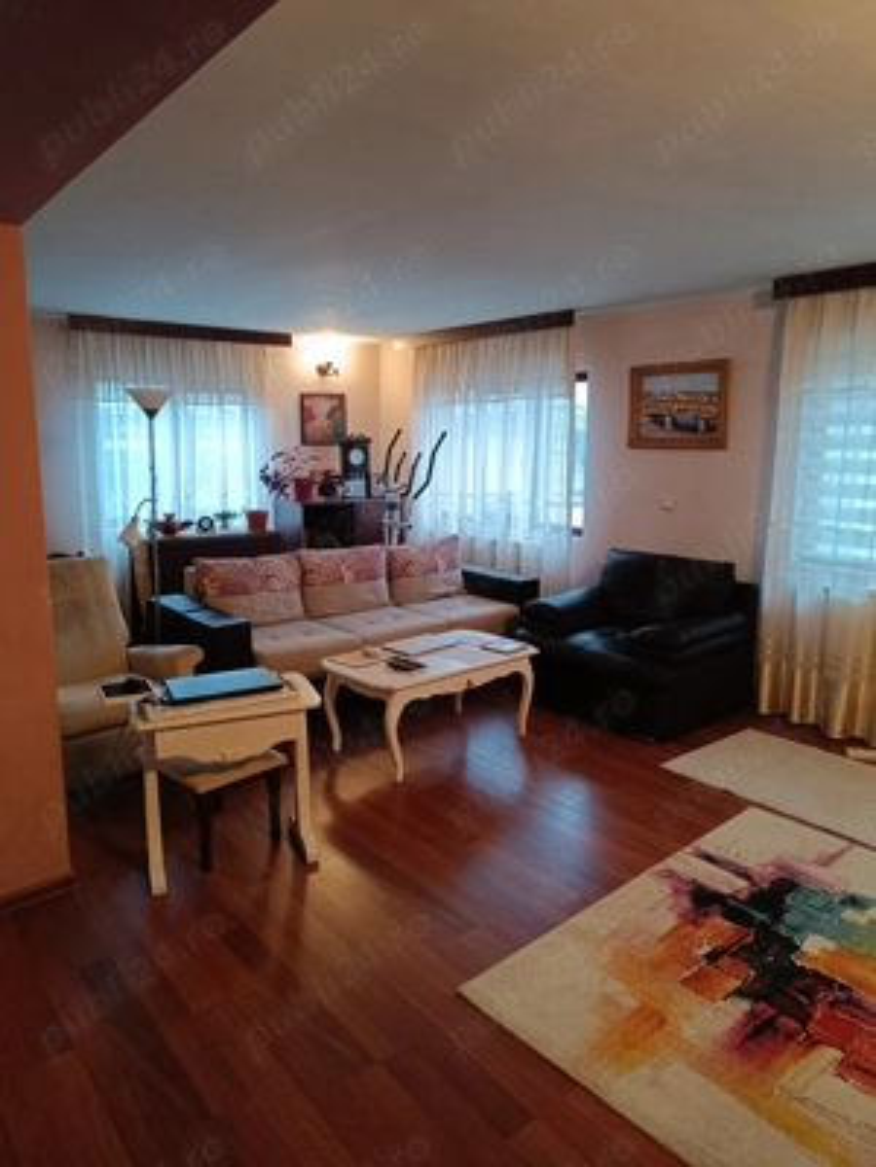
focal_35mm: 24
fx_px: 810
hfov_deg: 56.8
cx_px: 438
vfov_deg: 71.6
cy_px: 584
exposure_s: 1/50.1
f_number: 1.88
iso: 698
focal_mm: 5.59
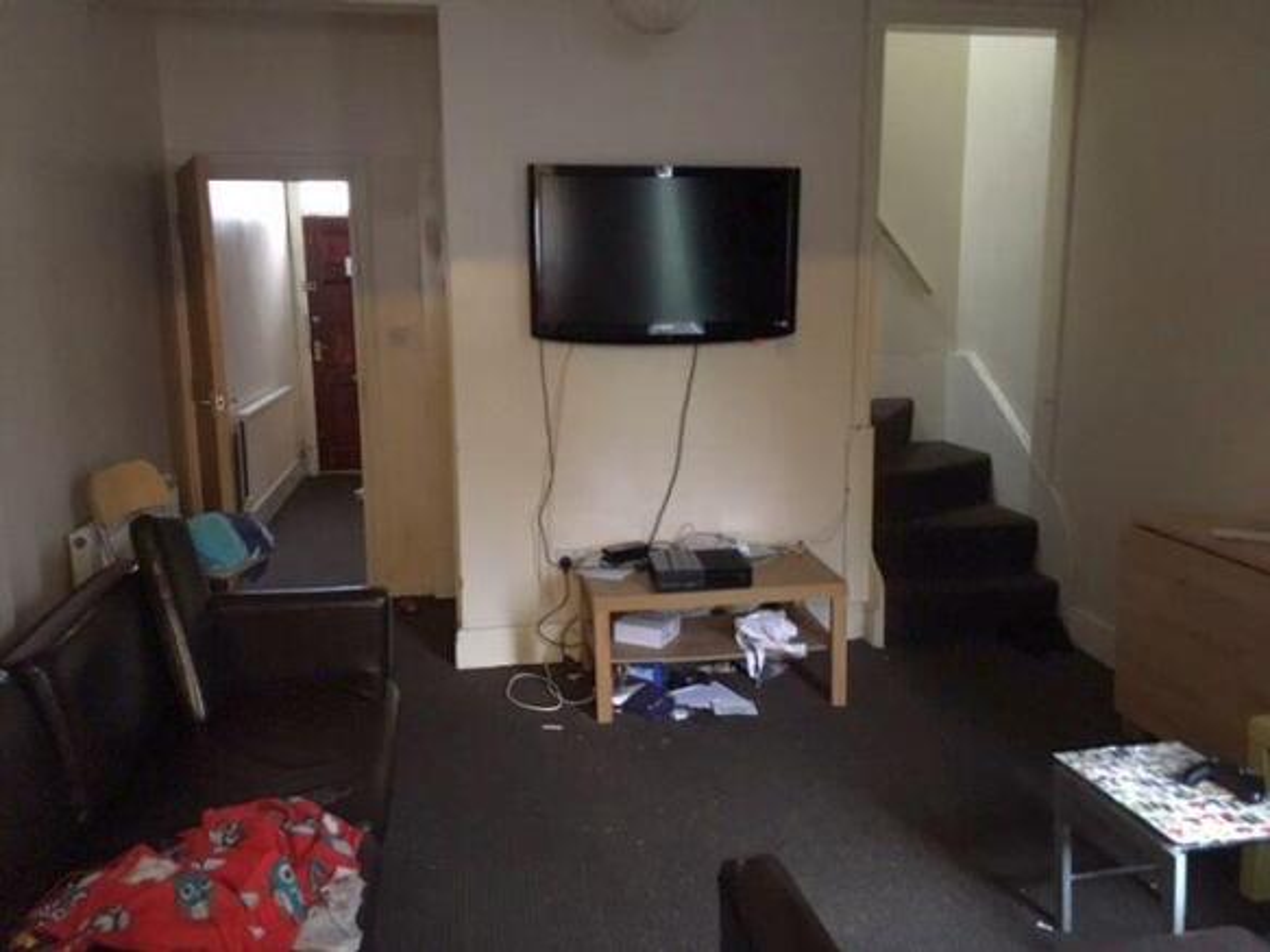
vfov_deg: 48.2
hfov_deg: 61.7
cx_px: 635
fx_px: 1064
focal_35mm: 29
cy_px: 476
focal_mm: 4.15
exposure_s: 1/17
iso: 640
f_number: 2.2
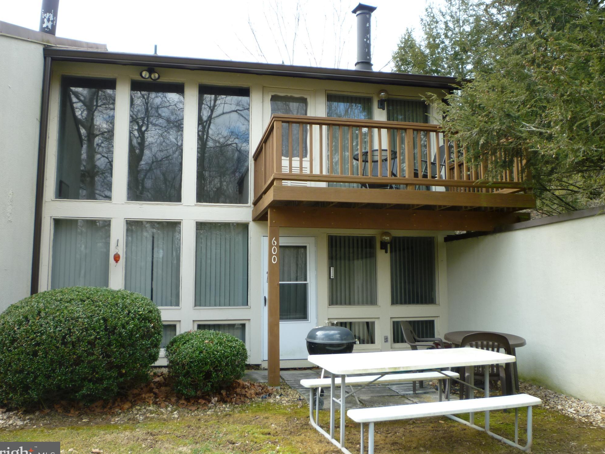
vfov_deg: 46.8
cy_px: 232
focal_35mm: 30
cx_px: 297
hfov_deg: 60.0
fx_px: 524
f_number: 3.3
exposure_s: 1/100
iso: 80
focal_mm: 5.2
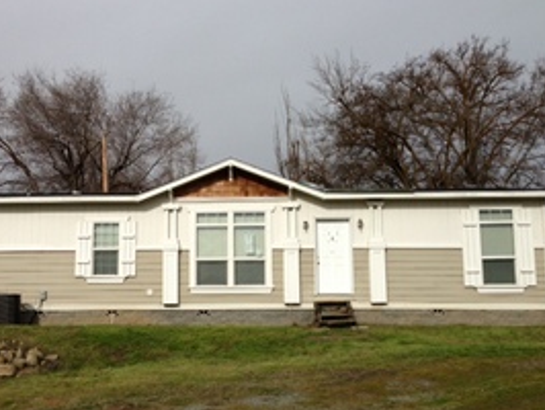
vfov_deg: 33.6
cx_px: 211
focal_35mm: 43
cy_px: 242
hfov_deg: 43.5
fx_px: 678
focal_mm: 4.13
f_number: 2.4
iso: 50
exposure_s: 1/2262
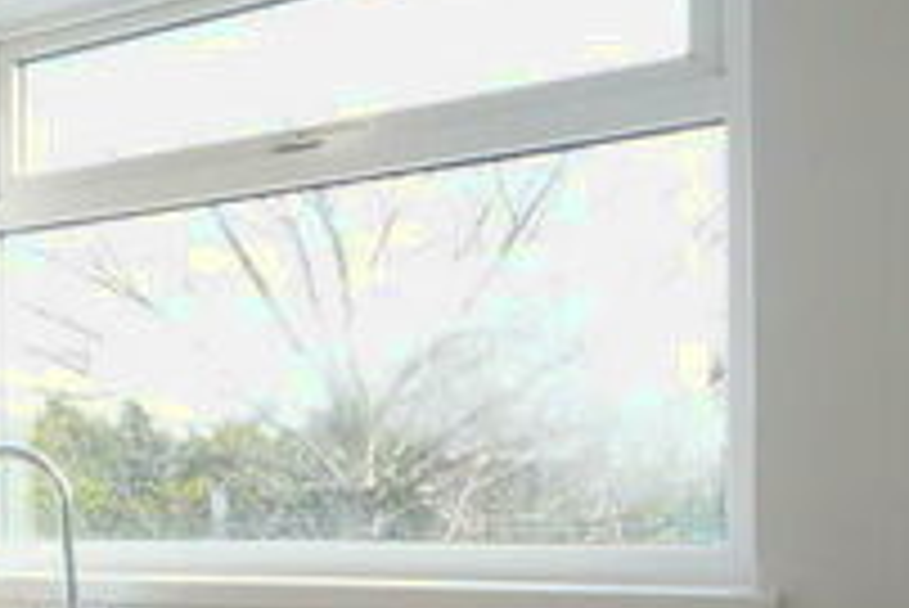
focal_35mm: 52
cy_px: 484
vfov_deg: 25.6
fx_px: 1314
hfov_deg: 30.6
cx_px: -252
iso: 1600
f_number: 8
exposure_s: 1/250
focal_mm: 10
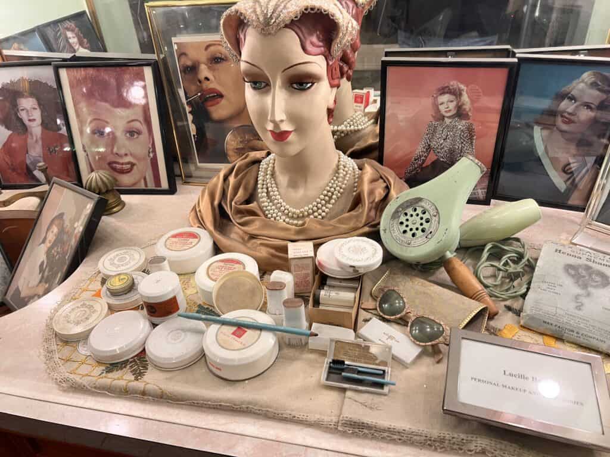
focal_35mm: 26
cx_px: 305
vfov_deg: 53.1
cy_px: 228
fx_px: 458
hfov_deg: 67.3
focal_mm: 5.7
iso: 80
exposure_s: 1/60
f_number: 1.5
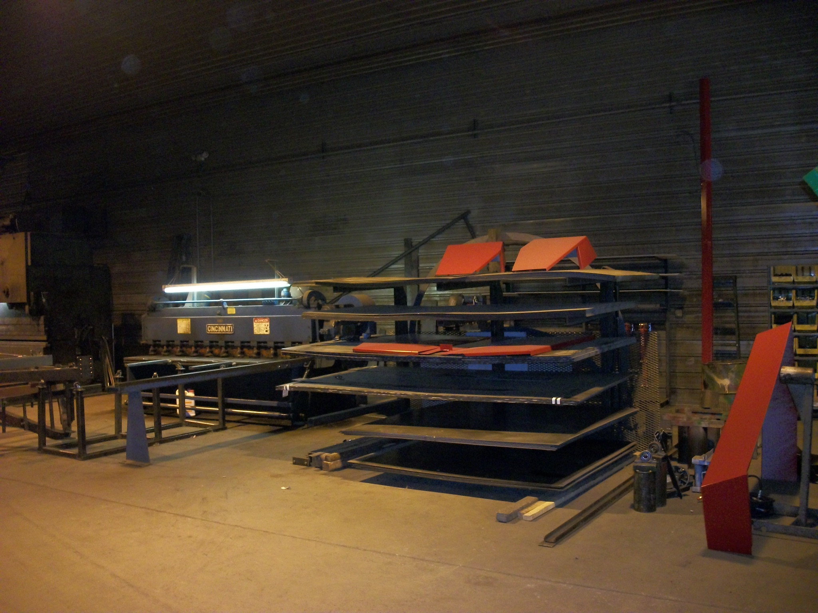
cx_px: 409
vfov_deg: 44.2
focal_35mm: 32
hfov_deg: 56.8
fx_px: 756
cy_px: 306
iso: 250
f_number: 2.9
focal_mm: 5.7
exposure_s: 1/30
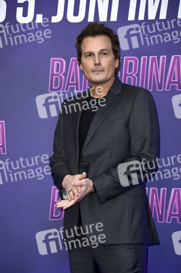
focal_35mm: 160
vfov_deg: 12.8
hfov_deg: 8.6
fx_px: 1209
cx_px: 90
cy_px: 136
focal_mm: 160
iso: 500
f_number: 5.6
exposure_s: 1/250
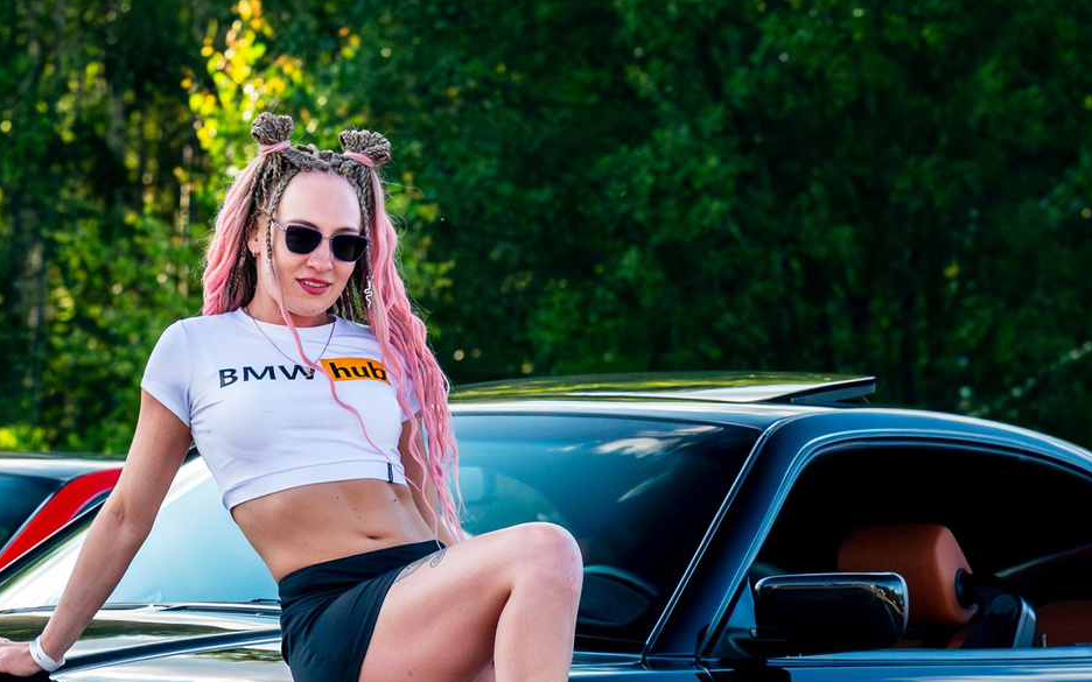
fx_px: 7053
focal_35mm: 237
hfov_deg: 8.9
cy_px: 650
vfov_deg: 5.5
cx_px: 422
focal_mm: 85
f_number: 5
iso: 3200
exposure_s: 1/4000
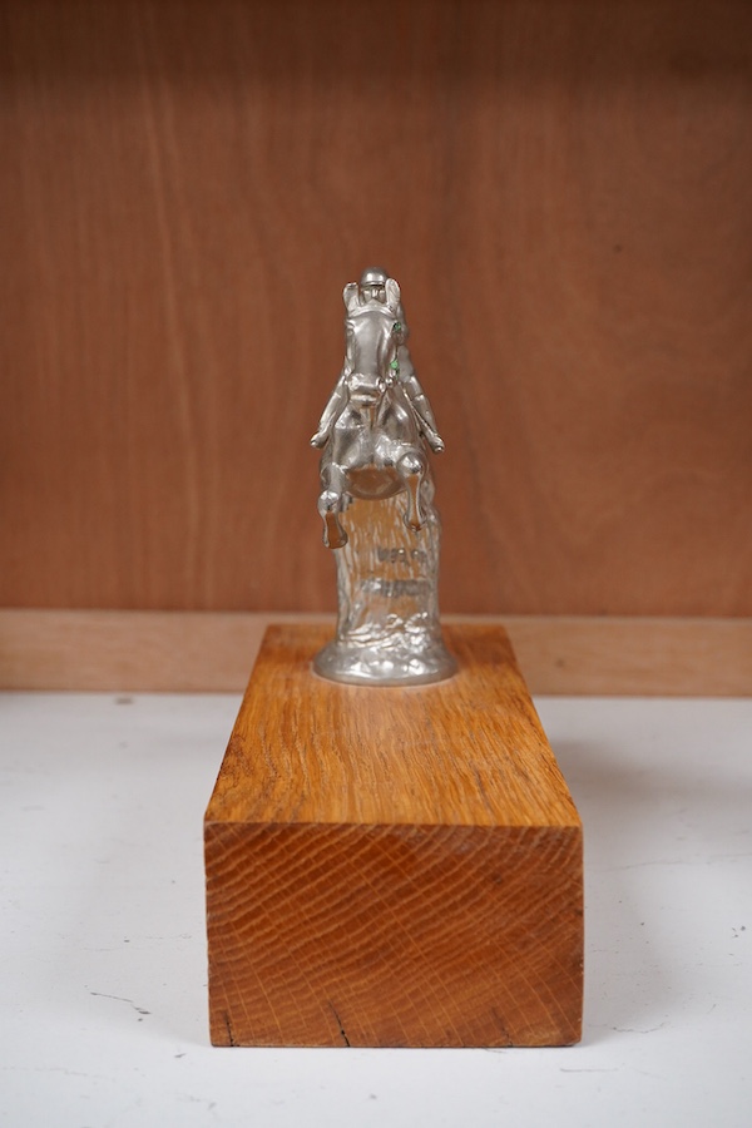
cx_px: 376
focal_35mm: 45
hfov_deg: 29.9
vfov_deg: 43.6
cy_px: 564
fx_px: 1410
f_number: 8
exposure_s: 1/125
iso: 1250
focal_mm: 30
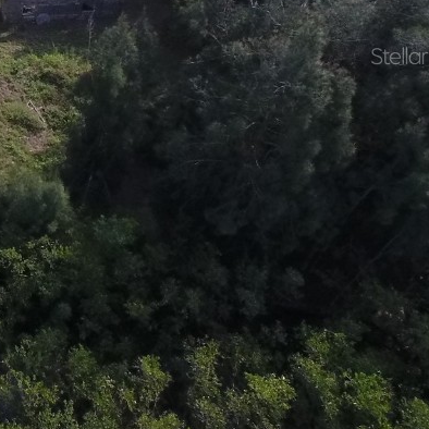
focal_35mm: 46
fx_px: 645
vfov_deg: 35.0
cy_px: 56
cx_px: -84
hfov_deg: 31.1
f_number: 2.8
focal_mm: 3.61
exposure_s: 1/6410
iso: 1600
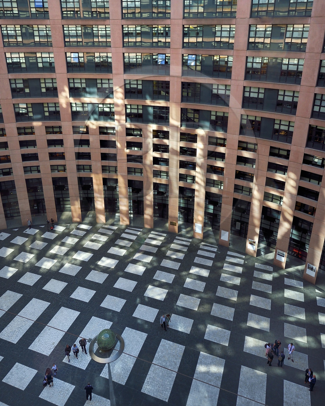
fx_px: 301
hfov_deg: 56.8
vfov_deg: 67.4
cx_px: 162
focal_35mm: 25
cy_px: 161
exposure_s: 1/125
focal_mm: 22
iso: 400
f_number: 11
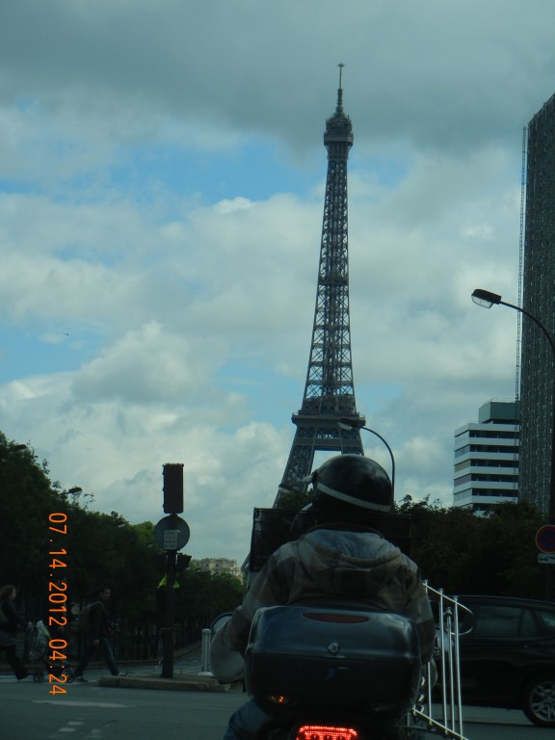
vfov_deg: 17.0
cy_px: 370
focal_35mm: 116
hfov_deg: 12.8
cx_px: 278
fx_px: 2480
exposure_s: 1/357
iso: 160
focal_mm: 20.9
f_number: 9.2
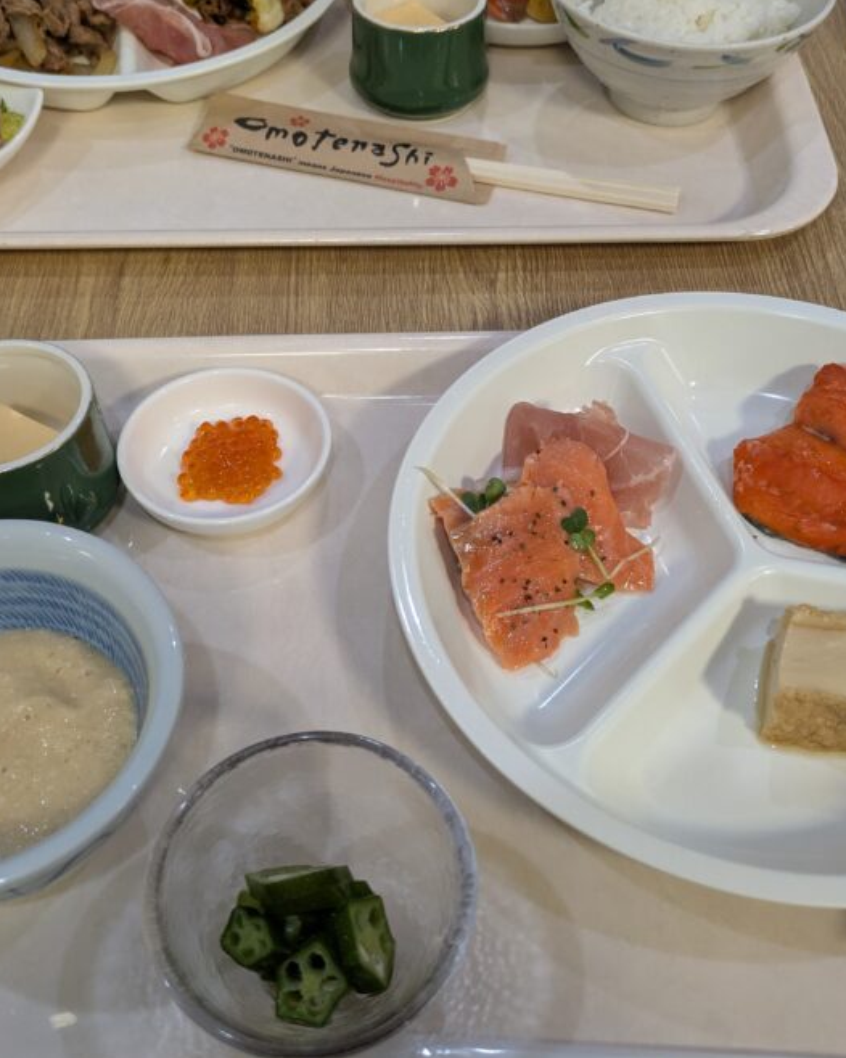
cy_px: 462
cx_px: 399
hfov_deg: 39.1
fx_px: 1190
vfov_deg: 47.8
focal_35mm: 38
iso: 522
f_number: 1.89
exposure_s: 1/100
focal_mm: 5.43
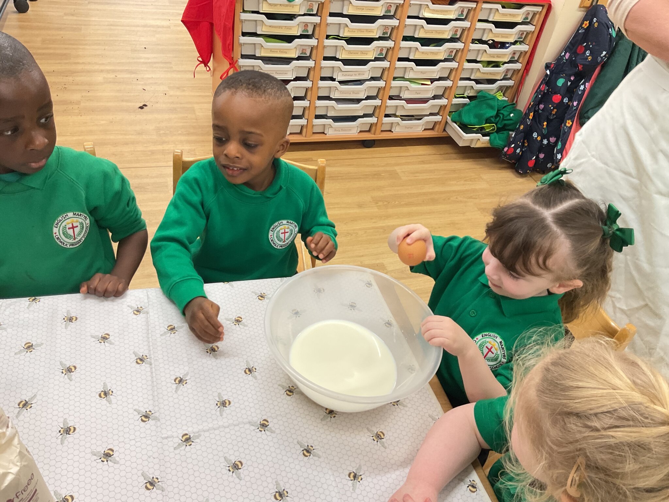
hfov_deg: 61.7
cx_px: 334
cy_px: 251
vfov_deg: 48.2
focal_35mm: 29
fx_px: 560
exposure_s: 1/50
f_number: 1.8
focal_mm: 3
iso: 64
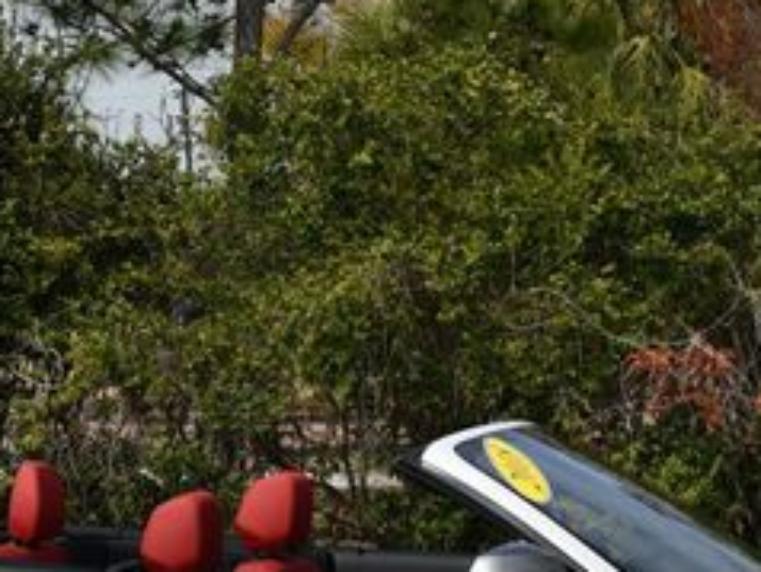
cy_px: 499
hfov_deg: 10.9
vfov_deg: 8.2
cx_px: 438
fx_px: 3983
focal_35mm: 181
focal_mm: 35
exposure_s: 1/320
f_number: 9
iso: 100
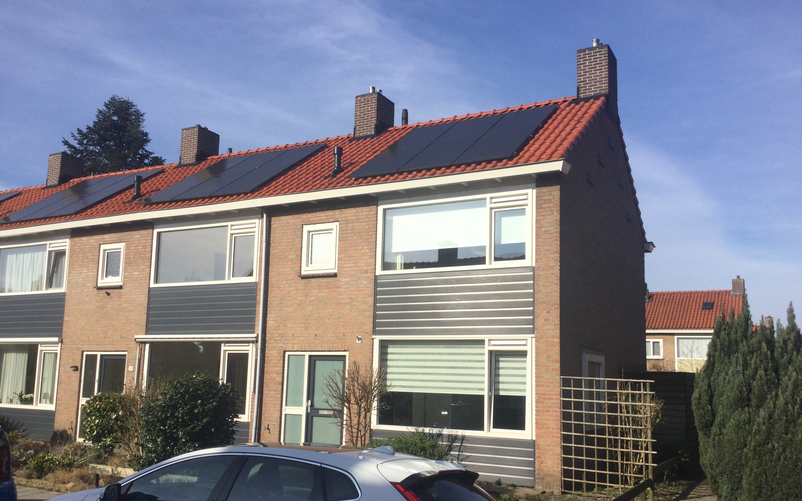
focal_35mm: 33
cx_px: 401
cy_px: 284
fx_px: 721
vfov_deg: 38.2
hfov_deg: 58.1
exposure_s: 1/1314
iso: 25
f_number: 2.4
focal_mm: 3.3
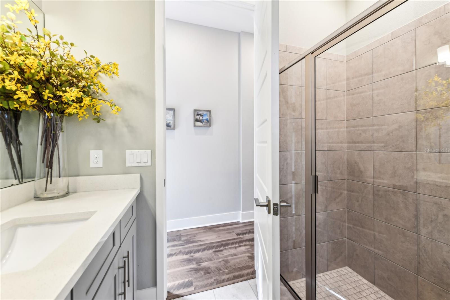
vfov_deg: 81.2
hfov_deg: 104.3
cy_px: 150
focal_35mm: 14
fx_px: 175
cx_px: 225
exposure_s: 1/6
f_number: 8
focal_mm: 14
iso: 400
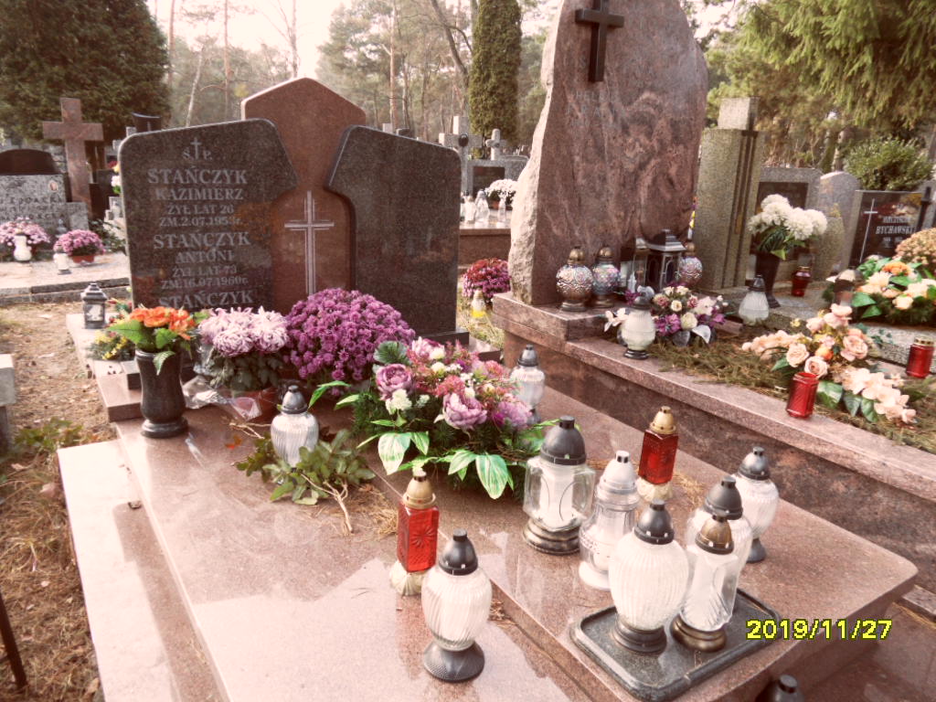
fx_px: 649
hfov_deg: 71.6
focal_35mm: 24
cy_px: 351
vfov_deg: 56.8
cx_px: 468
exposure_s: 1/90
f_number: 3.2
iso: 80
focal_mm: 3.9
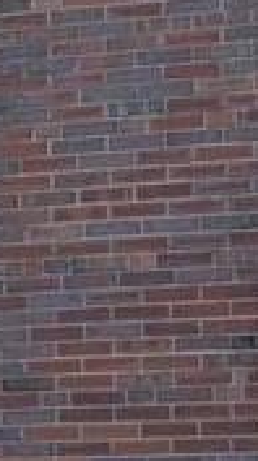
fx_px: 2577
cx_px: -1079
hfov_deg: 4.7
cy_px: 224
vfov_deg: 10.2
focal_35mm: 211
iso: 200
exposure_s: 1/200
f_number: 9
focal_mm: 22
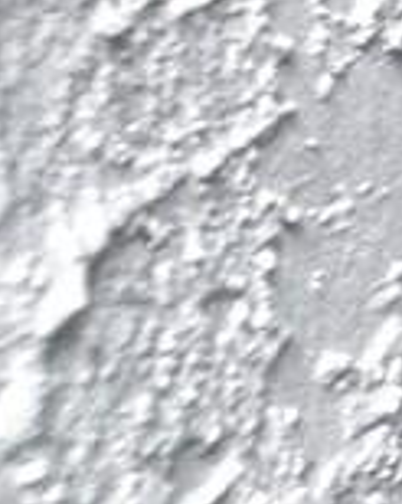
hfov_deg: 5.9
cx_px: 2134
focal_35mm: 142
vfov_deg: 12.7
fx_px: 2114
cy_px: -324
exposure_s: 1/99
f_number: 2.2
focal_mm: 2.22
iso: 100
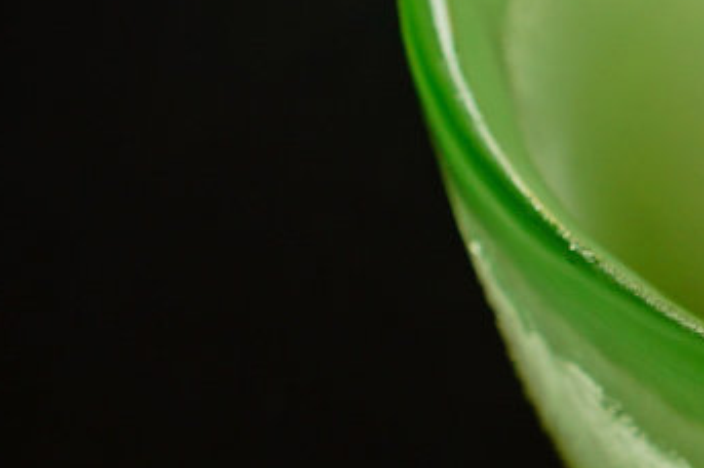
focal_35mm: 182
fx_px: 3556
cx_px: 1153
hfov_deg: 10.8
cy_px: 302
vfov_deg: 7.5
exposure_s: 1/60
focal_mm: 26
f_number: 4
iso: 160
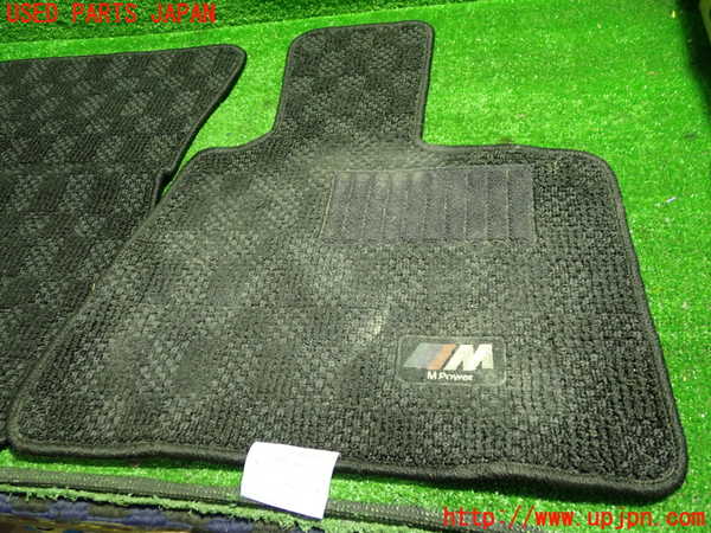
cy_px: 266
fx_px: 616
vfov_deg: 46.8
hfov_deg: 60.0
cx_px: 356
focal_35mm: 30
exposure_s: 1/30
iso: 640
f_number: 2.3
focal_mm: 5.4
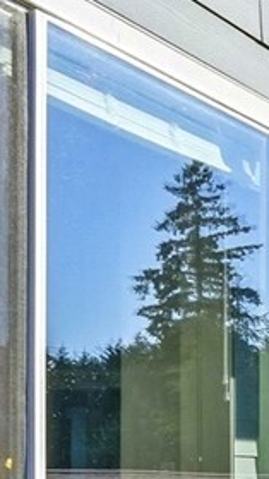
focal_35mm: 102
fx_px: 1293
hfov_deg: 8.4
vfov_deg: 20.2
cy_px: 498
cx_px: 970
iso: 400
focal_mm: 16
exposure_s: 1/8000
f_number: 9
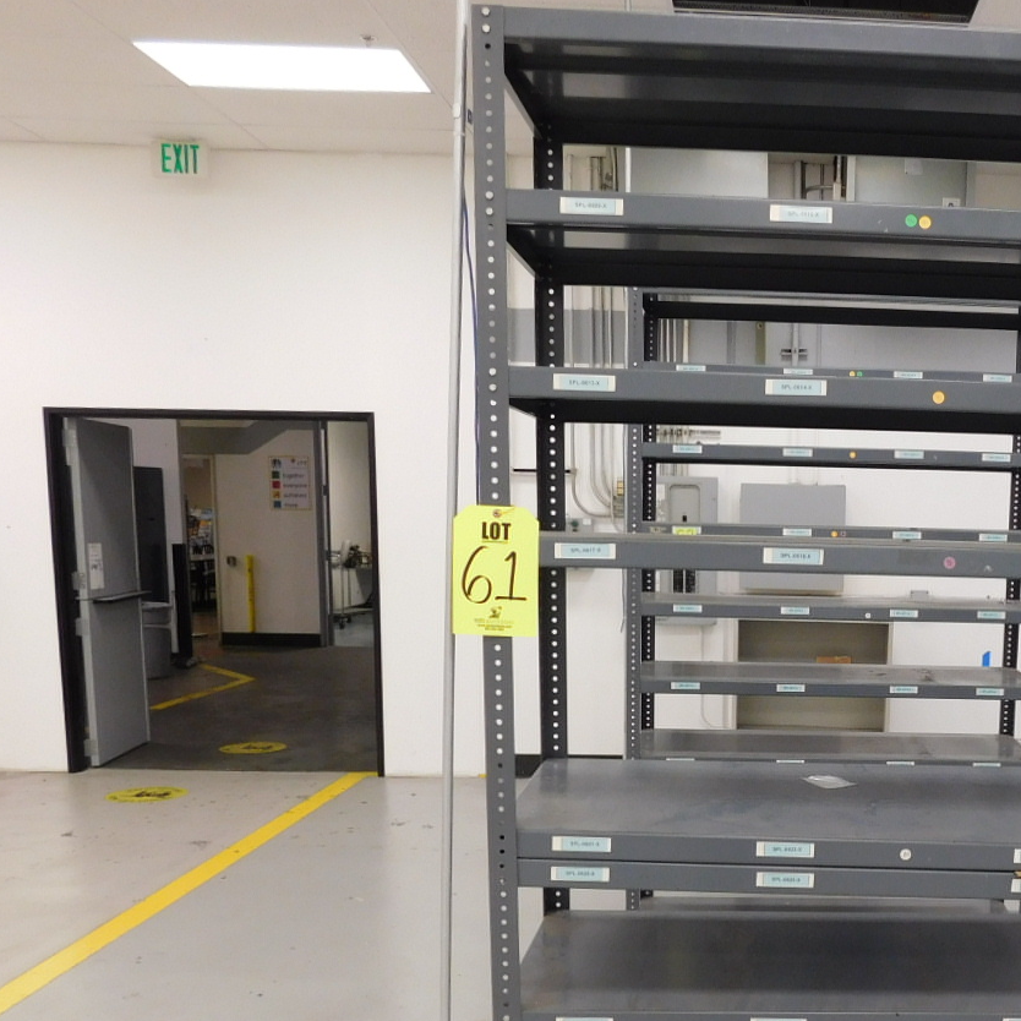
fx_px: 1301
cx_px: 847
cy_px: 721
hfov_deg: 40.7
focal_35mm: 39
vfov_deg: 42.0
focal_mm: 4
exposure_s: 1/30
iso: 160
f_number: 3
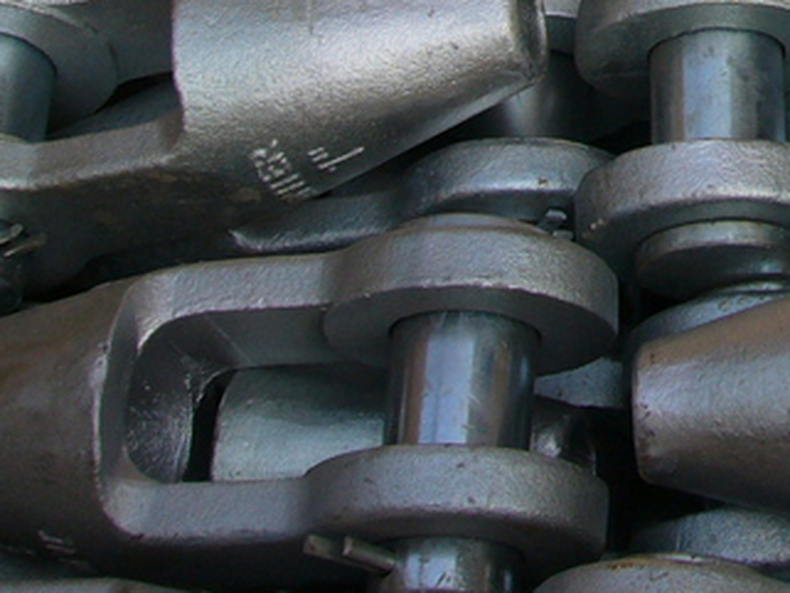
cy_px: -283
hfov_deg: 17.0
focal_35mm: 109
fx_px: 2489
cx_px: 1034
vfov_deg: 12.9
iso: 80
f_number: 5.6
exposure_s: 1/200
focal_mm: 5.8
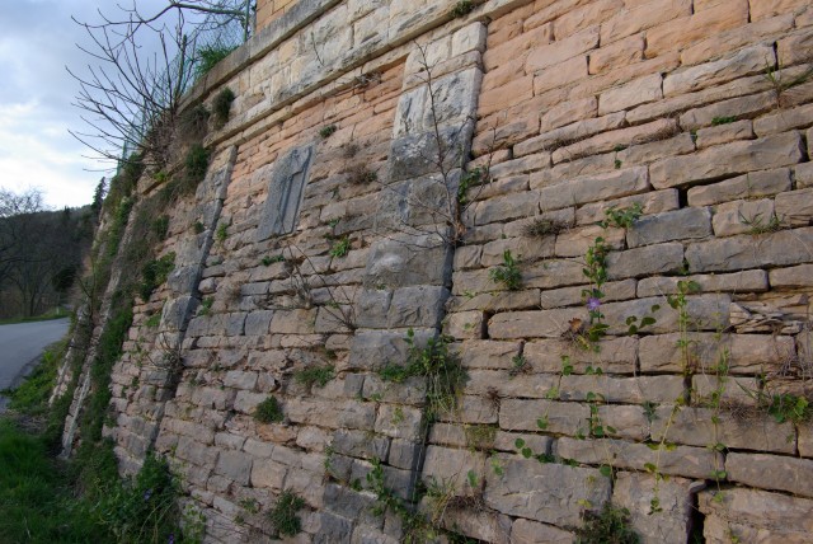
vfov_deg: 53.2
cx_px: 406
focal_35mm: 24
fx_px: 542
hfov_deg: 73.7
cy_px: 272
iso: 320
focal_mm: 16
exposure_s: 1/50
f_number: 9
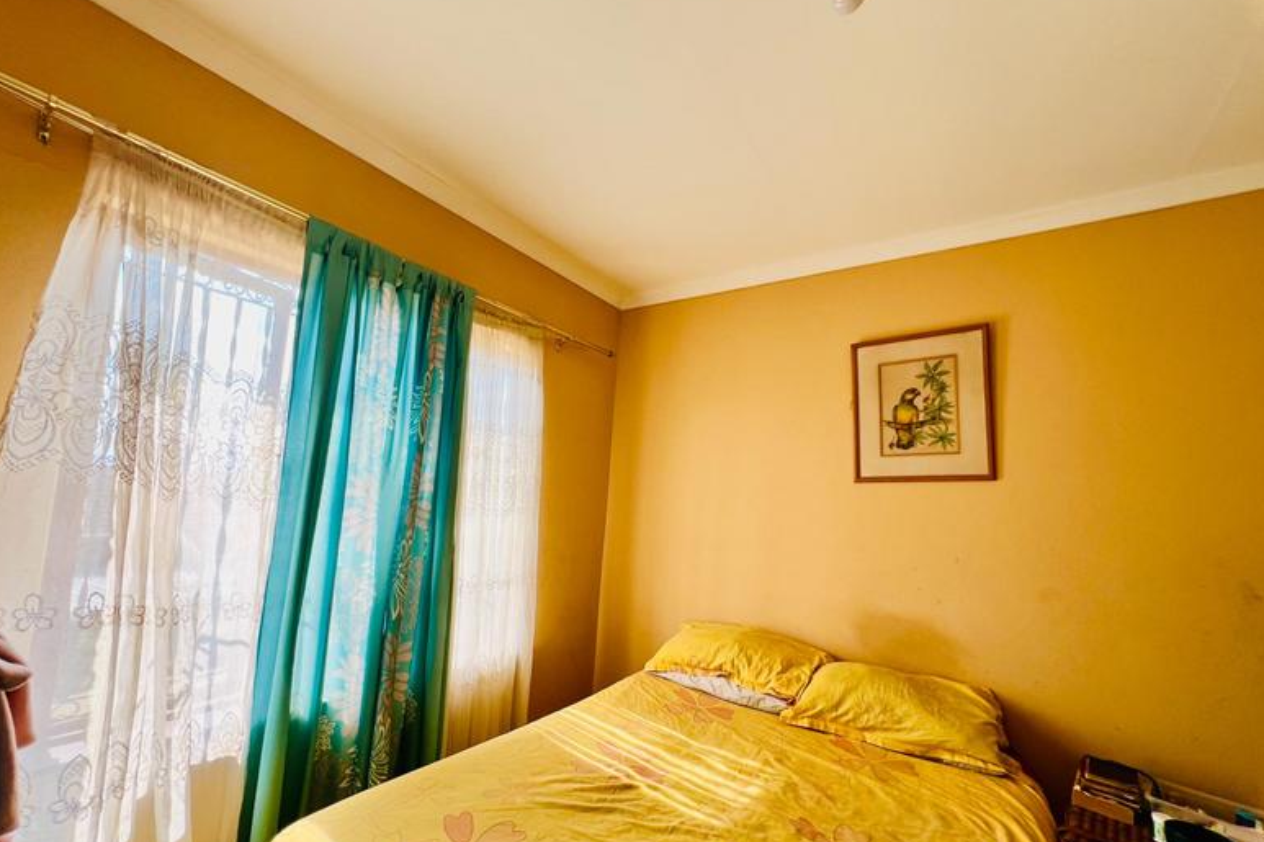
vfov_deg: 80.9
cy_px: 466
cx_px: 616
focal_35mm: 14
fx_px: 491
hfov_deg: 104.2
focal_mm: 1.57
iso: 32
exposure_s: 1/102
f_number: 1.8
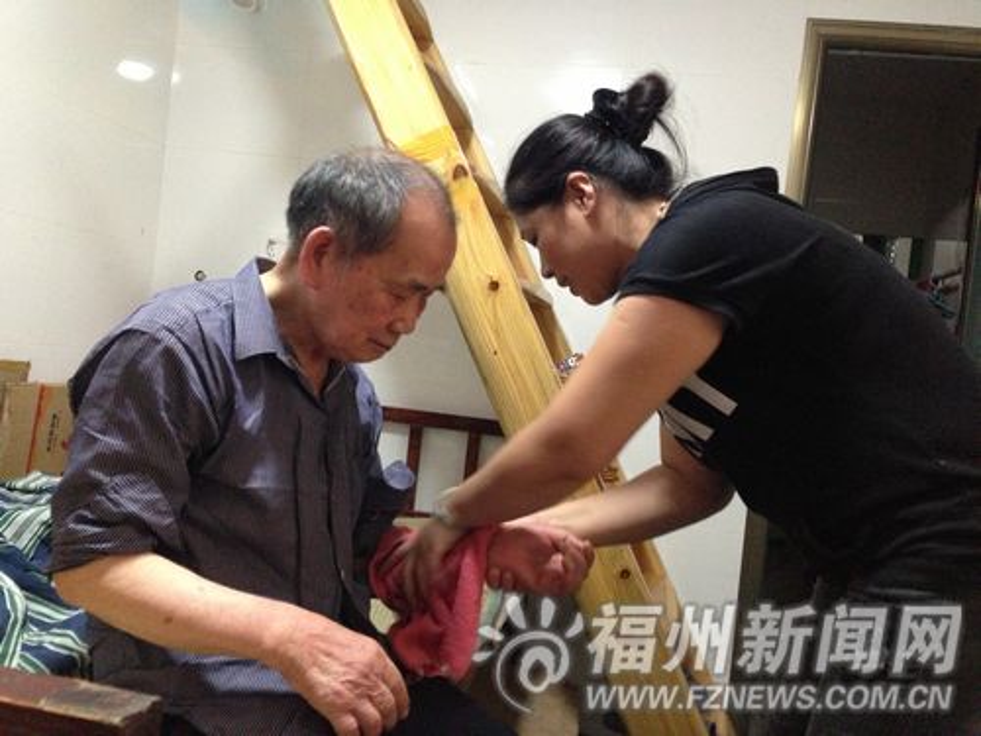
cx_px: 490
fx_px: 935
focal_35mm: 33
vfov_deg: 42.9
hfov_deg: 55.4
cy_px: 368
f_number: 2.4
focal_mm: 4.13
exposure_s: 1/15
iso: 500
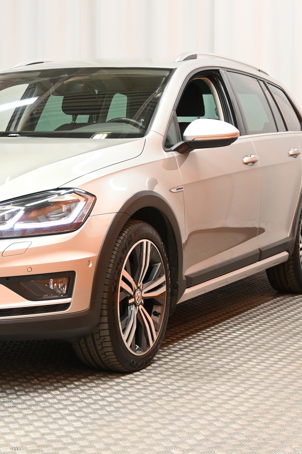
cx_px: 50
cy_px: 209
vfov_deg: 25.9
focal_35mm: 78
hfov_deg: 17.2
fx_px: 985
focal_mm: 30.5
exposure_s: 1/50
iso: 800
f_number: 4.8
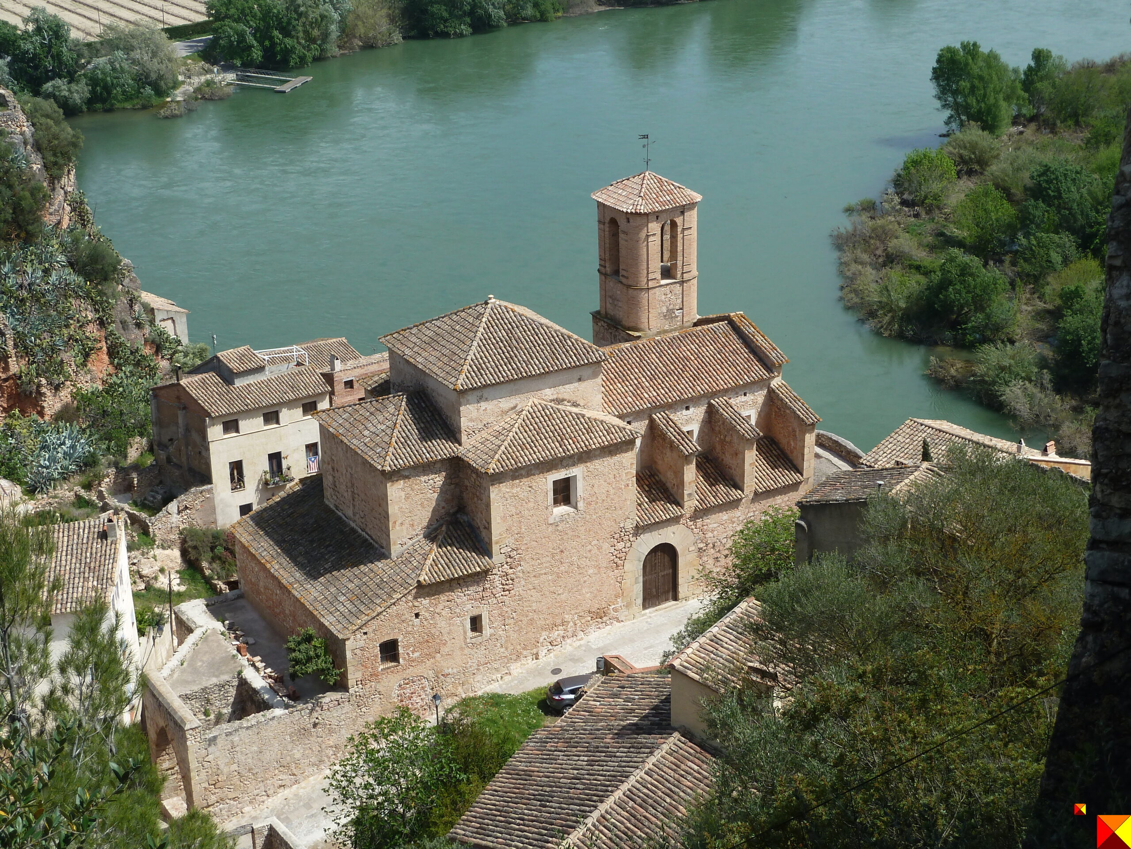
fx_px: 1928
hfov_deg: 32.7
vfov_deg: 24.8
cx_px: 566
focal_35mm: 59
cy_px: 424
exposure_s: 1/500
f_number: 4.5
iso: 80
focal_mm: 9.7
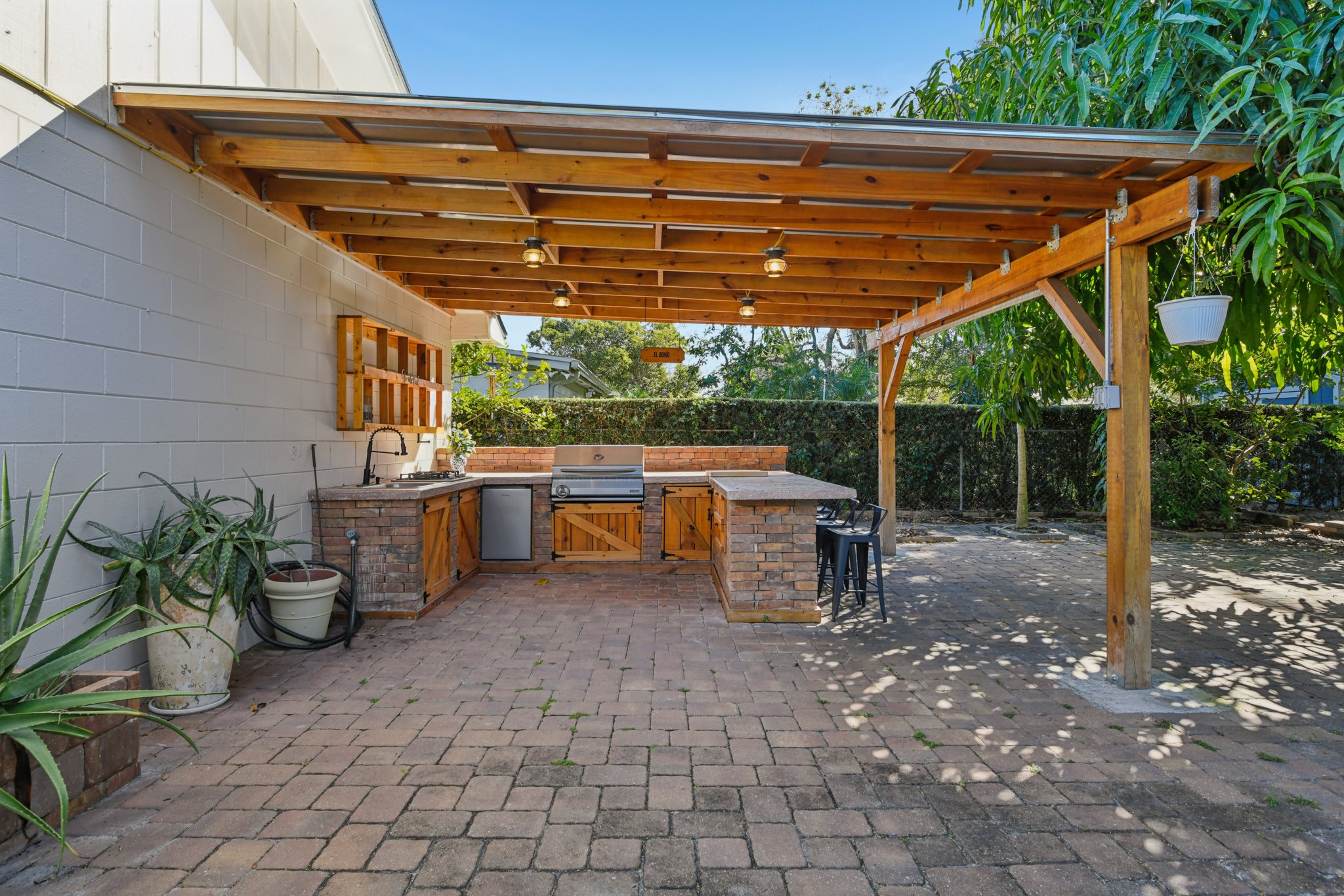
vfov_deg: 64.5
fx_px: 709
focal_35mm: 19
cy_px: 448
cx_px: 672
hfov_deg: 86.9
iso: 400
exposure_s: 1/60
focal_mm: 19
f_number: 8
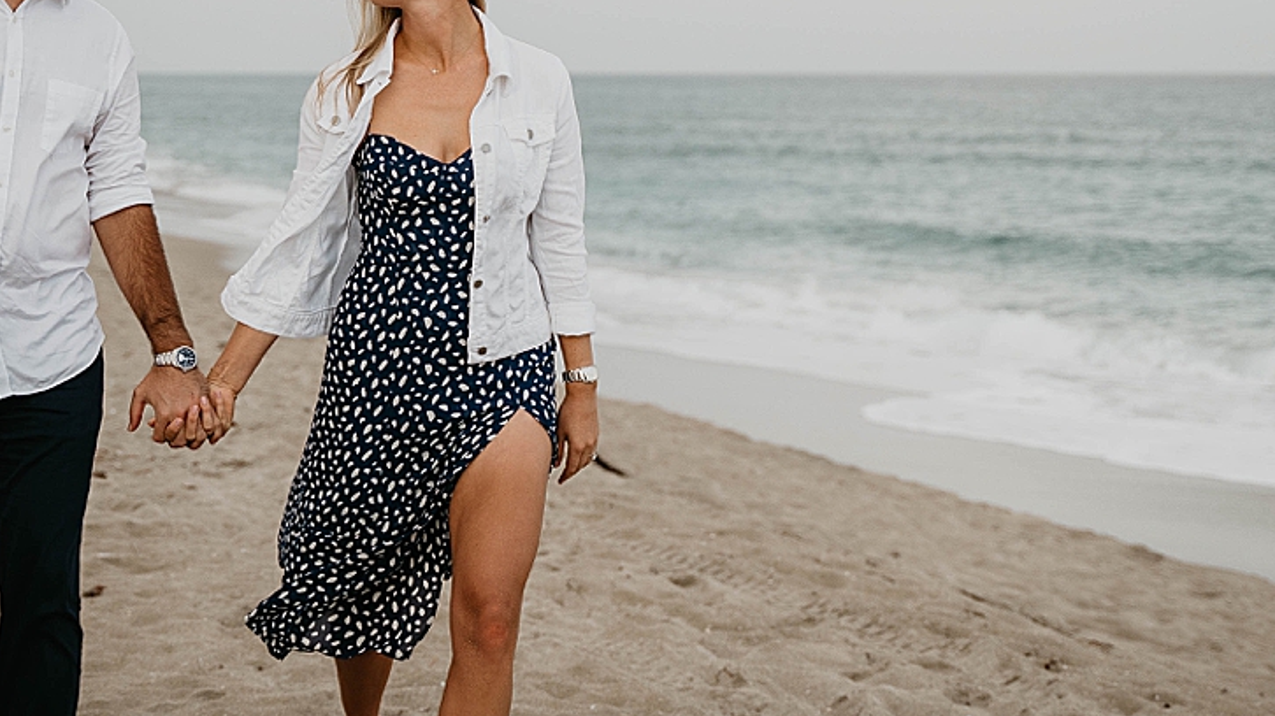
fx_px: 3279
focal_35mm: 97
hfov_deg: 22.0
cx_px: 653
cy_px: 200
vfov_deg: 12.4
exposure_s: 1/1250
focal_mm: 48
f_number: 2.8
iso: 250
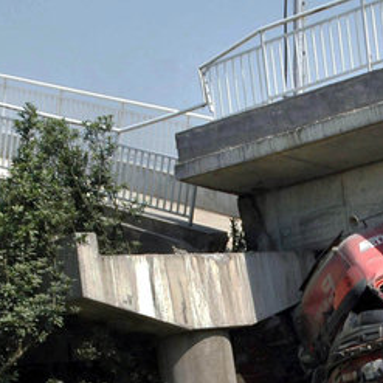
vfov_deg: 11.1
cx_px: 242
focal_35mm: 157
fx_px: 1965
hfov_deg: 11.1
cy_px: 313
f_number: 4.5
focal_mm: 38
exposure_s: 1/1250
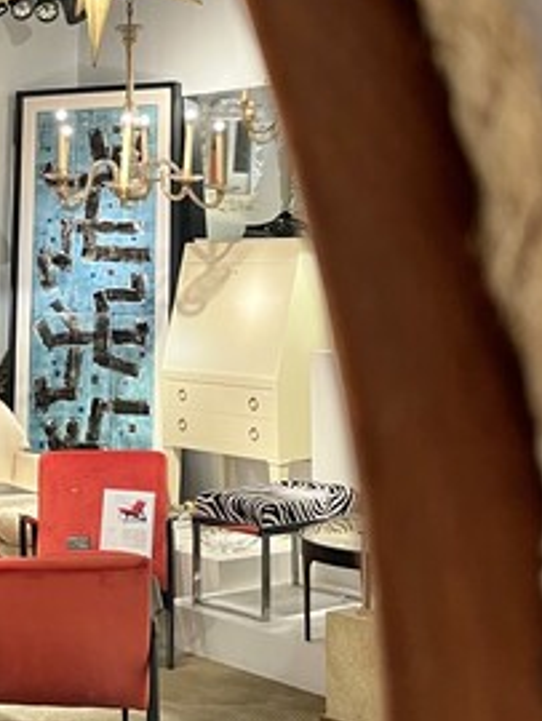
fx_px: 1605
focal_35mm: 77
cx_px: 21
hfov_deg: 18.7
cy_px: 176
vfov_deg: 25.0
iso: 125
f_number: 1.6
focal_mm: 5.1
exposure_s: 1/50
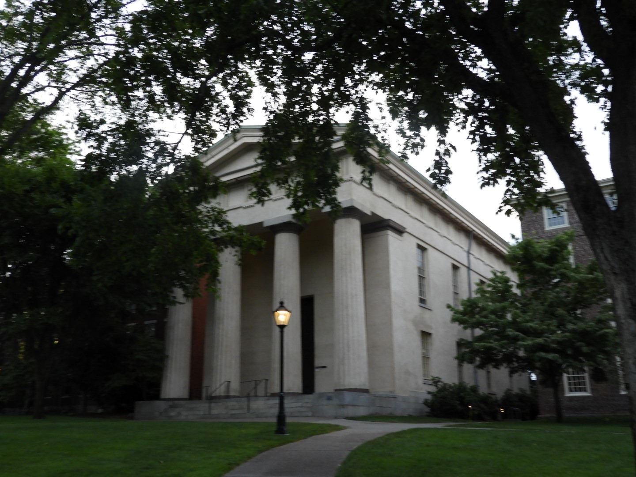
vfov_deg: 42.9
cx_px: 318
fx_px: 606
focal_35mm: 33
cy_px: 238
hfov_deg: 55.4
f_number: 3.6
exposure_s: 1/30
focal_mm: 5.9
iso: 180
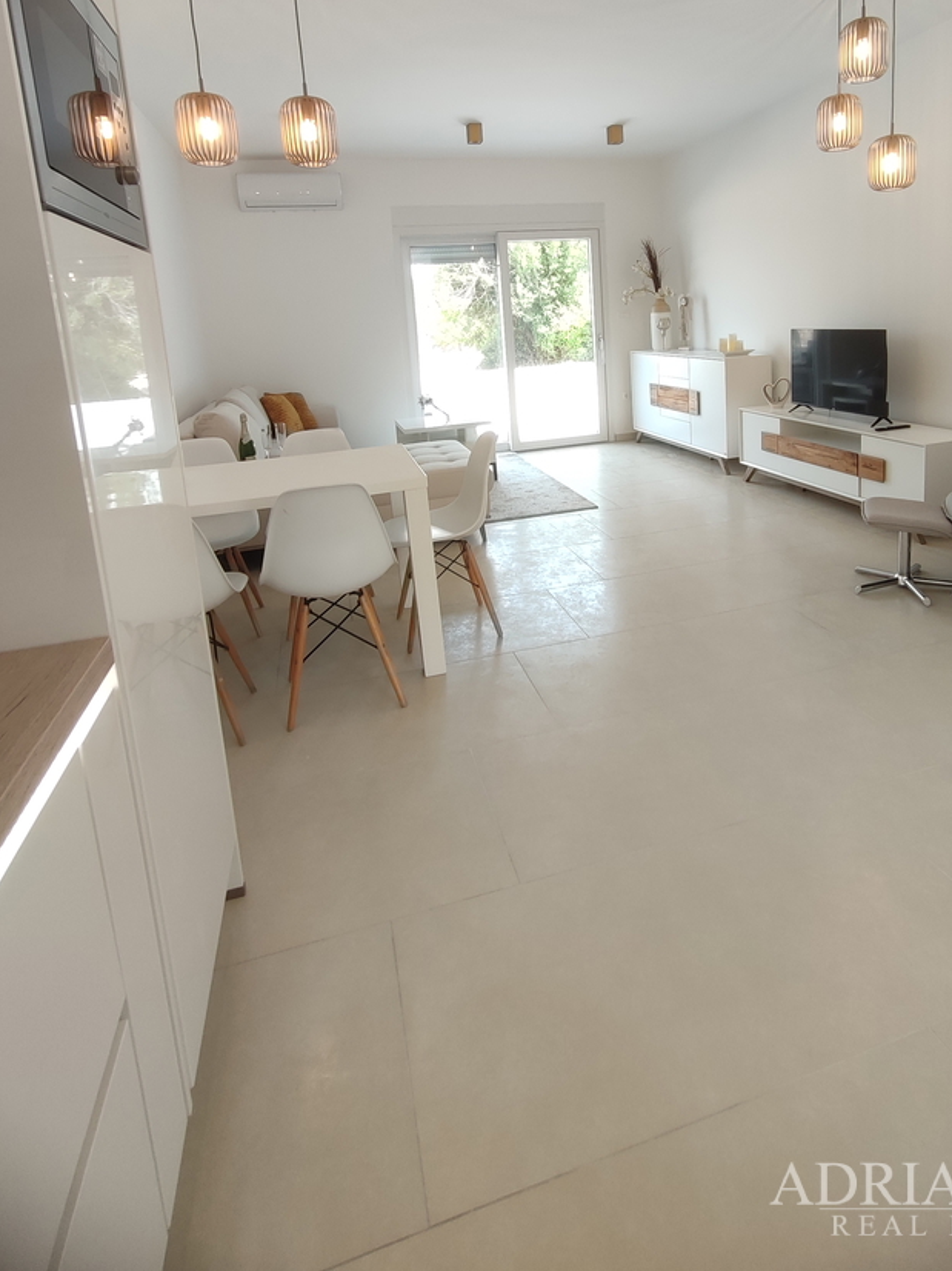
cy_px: 443
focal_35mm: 17
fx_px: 624
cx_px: 560
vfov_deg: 88.4
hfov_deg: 74.1
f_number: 2.2
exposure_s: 1/100
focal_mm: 1.66
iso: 104
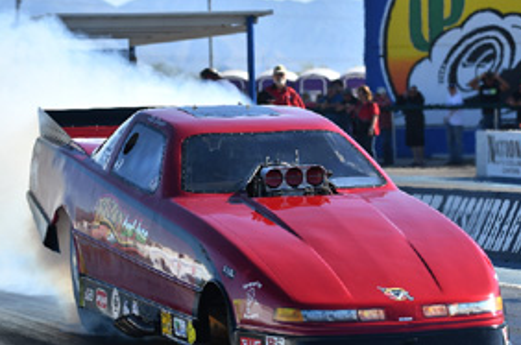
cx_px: 281
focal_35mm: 224
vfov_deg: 6.1
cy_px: 214
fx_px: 3232
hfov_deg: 9.2
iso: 160
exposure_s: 1/1250
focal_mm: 105
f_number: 6.3
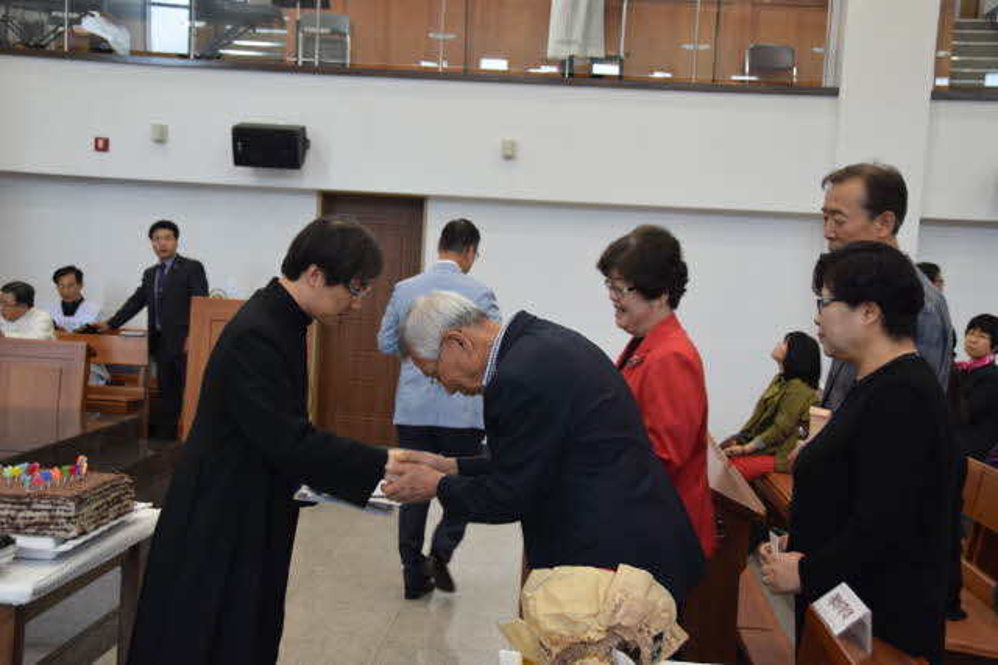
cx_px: 499
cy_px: 332
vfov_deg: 28.9
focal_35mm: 46
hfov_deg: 42.3
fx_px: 1288
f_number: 4
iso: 500
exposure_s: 1/60
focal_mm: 31
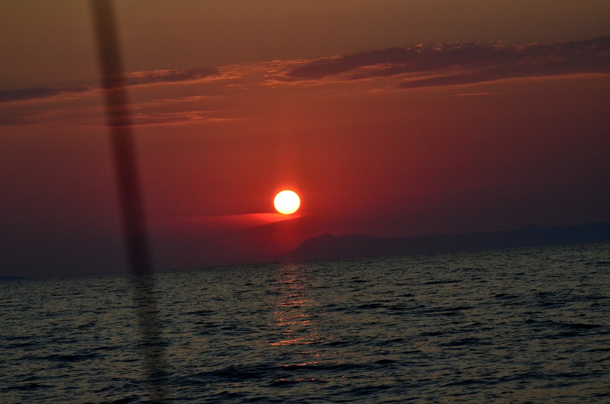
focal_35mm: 165
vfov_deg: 8.3
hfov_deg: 12.5
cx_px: 305
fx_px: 2789
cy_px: 202
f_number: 4.5
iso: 1400
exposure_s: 1/8000
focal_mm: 110
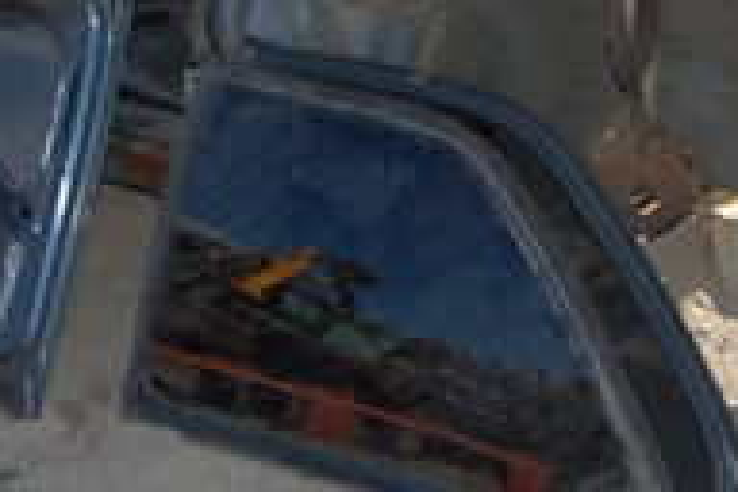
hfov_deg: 15.8
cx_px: 292
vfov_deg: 10.3
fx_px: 2665
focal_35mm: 130
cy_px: -196
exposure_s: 1/500
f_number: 6.3
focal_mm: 26
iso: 200
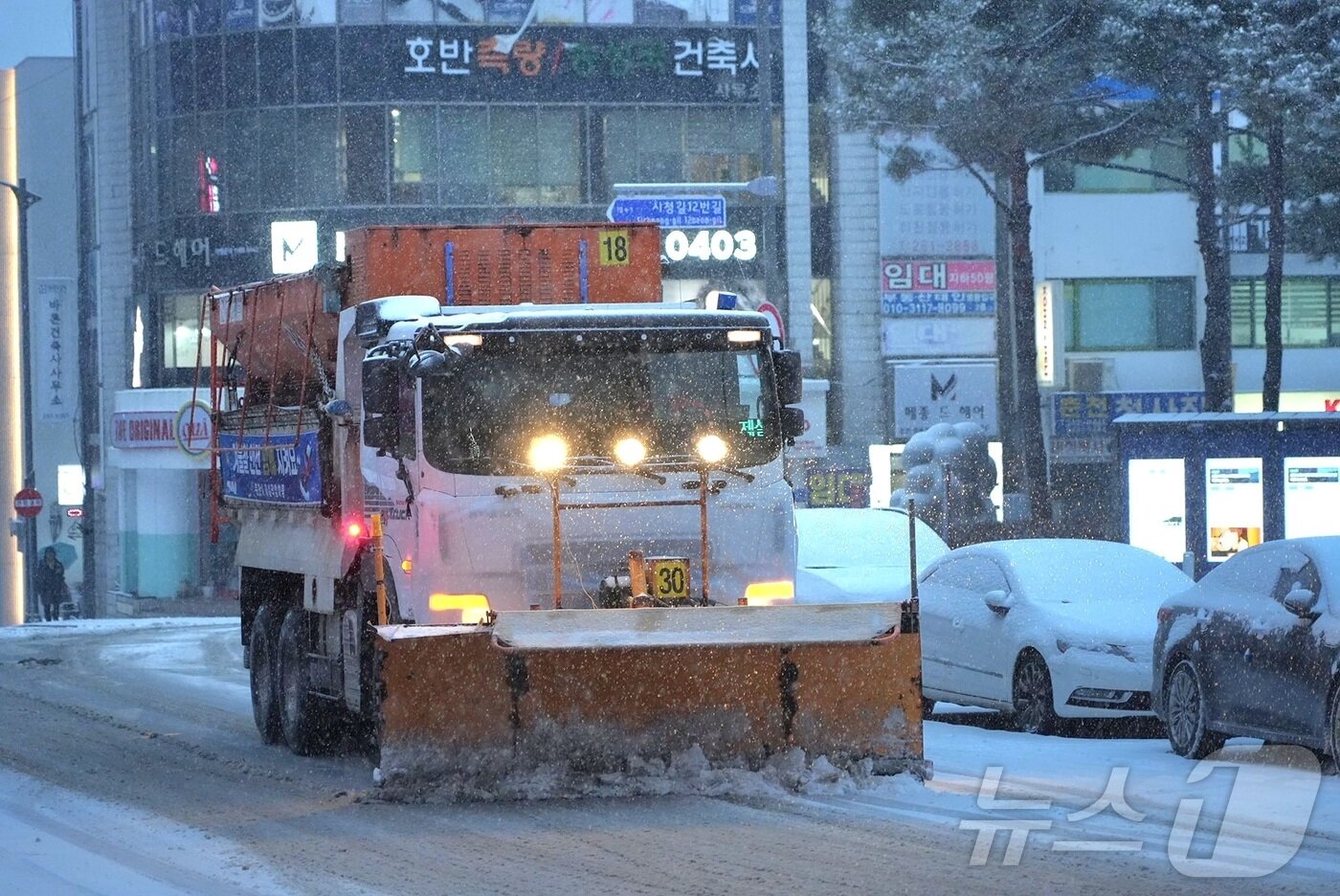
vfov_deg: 13.1
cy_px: 448
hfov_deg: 19.4
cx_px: 670
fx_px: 3911
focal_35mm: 105
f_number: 4
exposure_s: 1/500
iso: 6400
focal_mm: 105
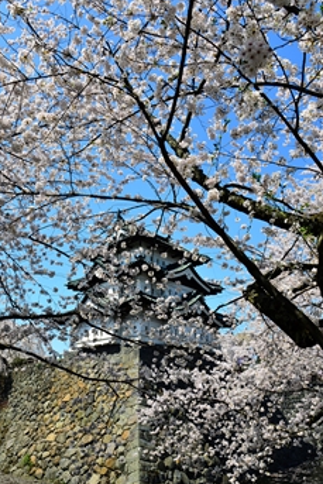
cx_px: 136
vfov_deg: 65.5
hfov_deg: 46.3
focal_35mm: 28
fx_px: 376
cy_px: 243
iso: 250
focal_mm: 24
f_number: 10
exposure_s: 1/400
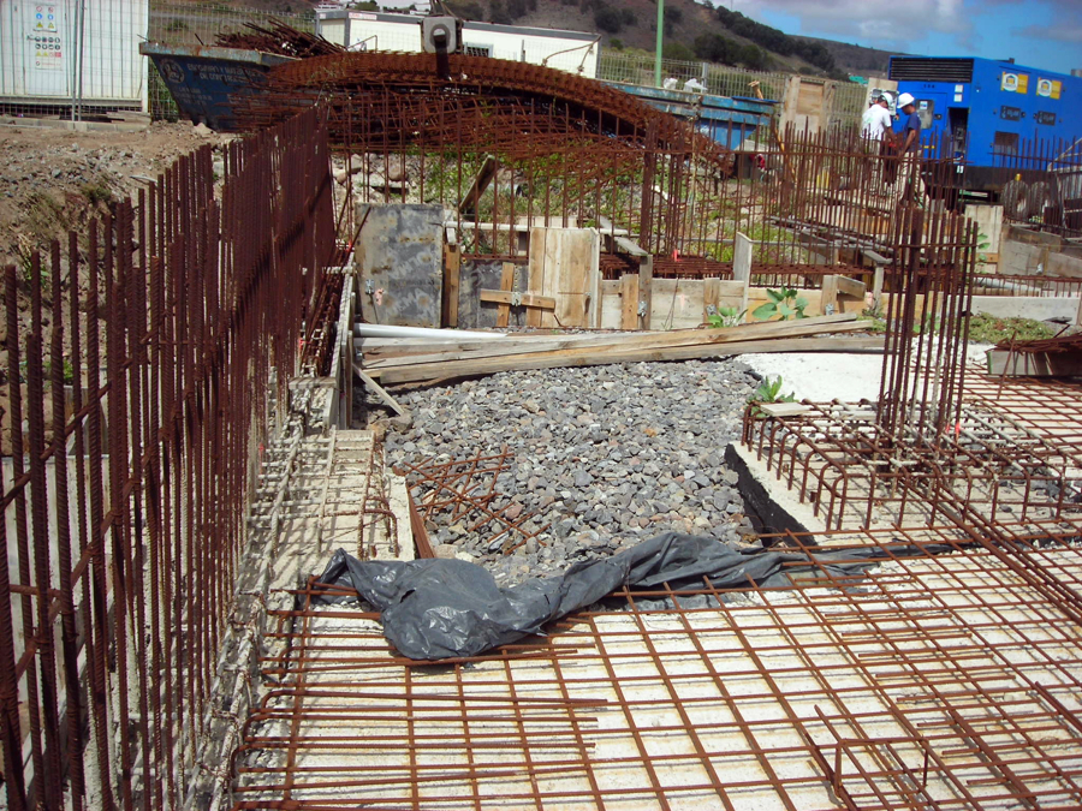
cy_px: 406
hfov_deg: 49.0
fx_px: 1188
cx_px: 541
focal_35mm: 38
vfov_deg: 37.7
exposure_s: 1/262
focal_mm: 6.3
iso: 50
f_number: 6.4
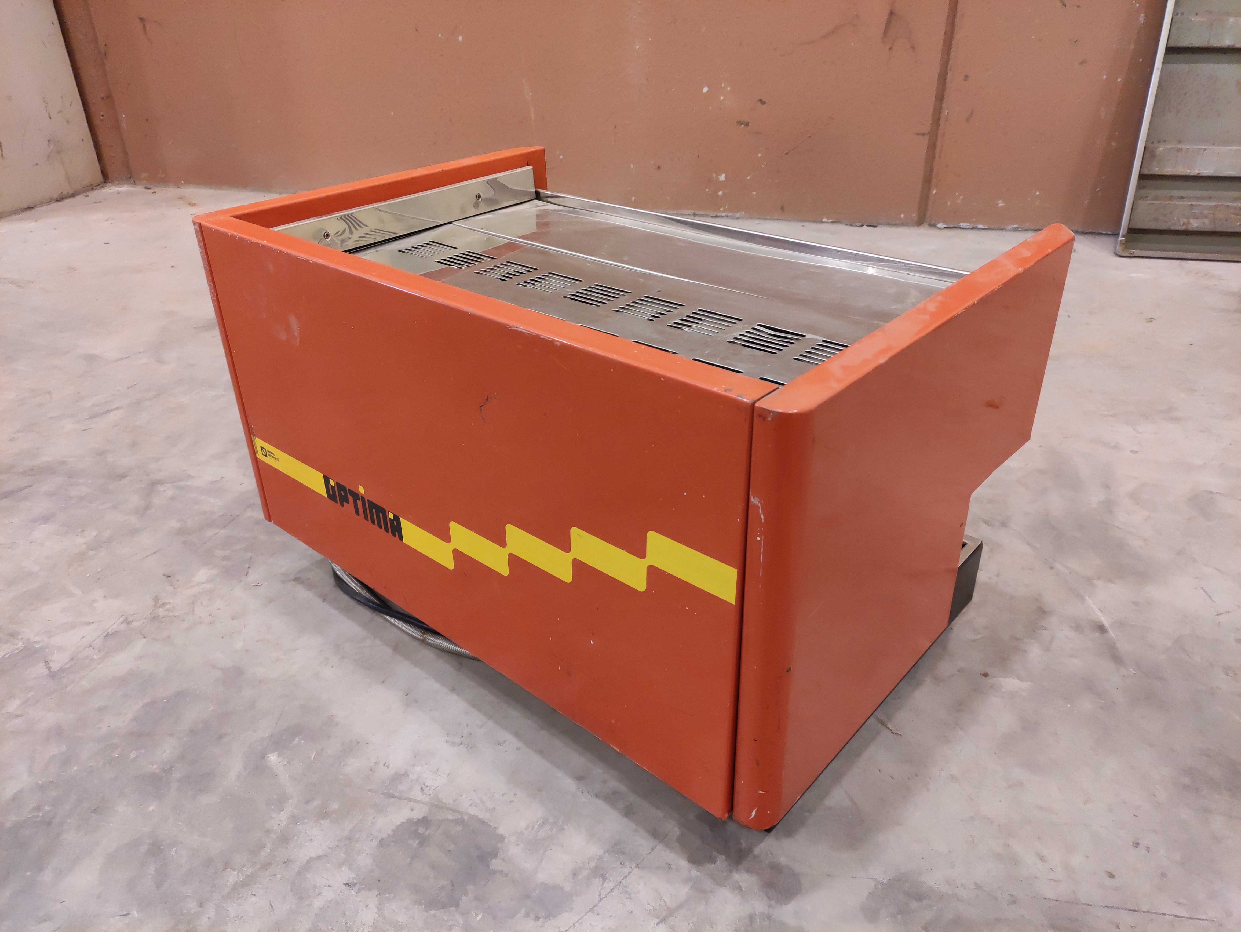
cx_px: 620
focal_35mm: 25
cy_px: 466
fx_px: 897
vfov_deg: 54.9
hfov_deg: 69.4
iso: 411
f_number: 1.89
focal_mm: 5.43
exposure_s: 1/50
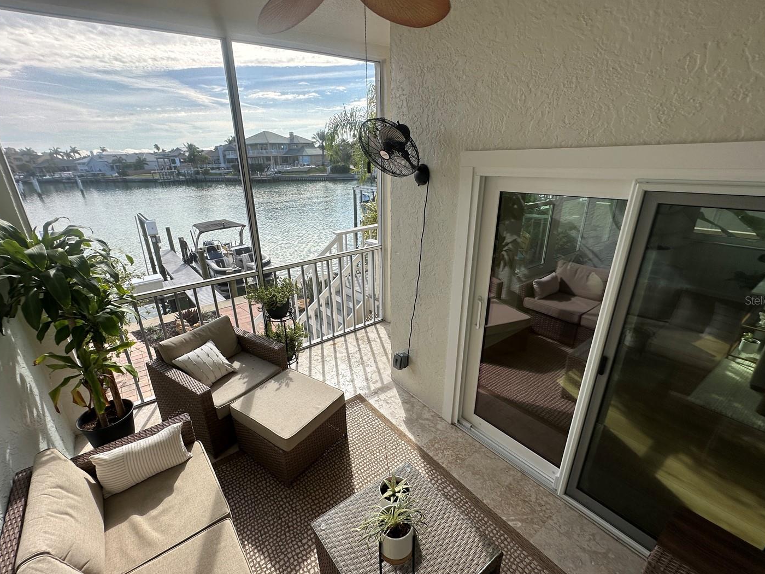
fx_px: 354
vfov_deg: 78.1
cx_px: 360
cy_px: 300
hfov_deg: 94.4
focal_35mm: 16
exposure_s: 1/682
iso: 40
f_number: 2.2
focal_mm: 2.22
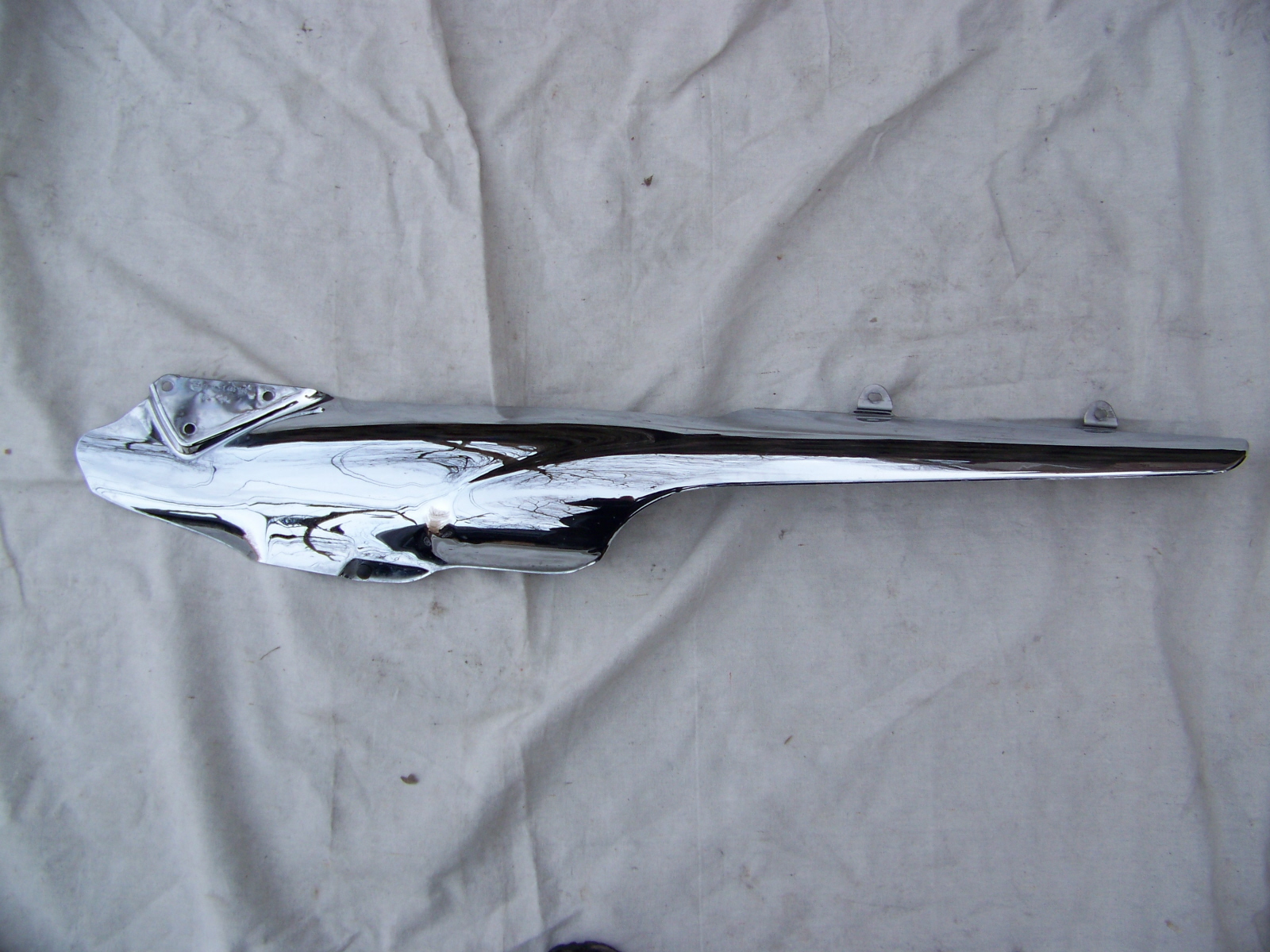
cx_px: 635
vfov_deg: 39.7
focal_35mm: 36
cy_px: 476
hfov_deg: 51.4
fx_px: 1321
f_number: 2.8
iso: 64
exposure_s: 1/250
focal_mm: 5.85
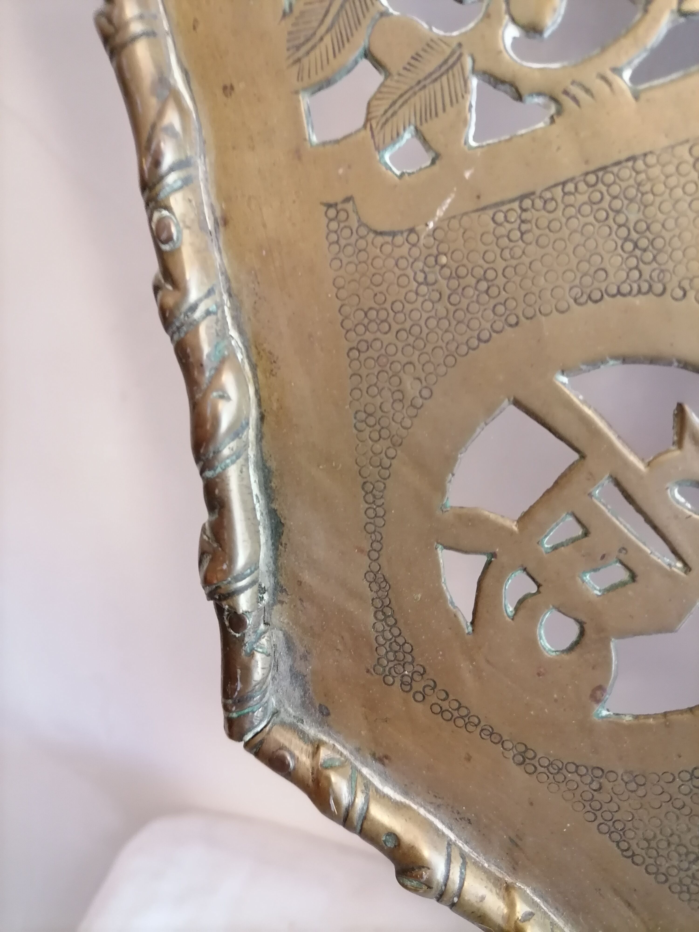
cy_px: 466
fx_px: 700
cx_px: 350
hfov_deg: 53.1
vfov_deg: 67.3
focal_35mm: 26
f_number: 1.8
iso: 800
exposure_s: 1/24
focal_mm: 5.4
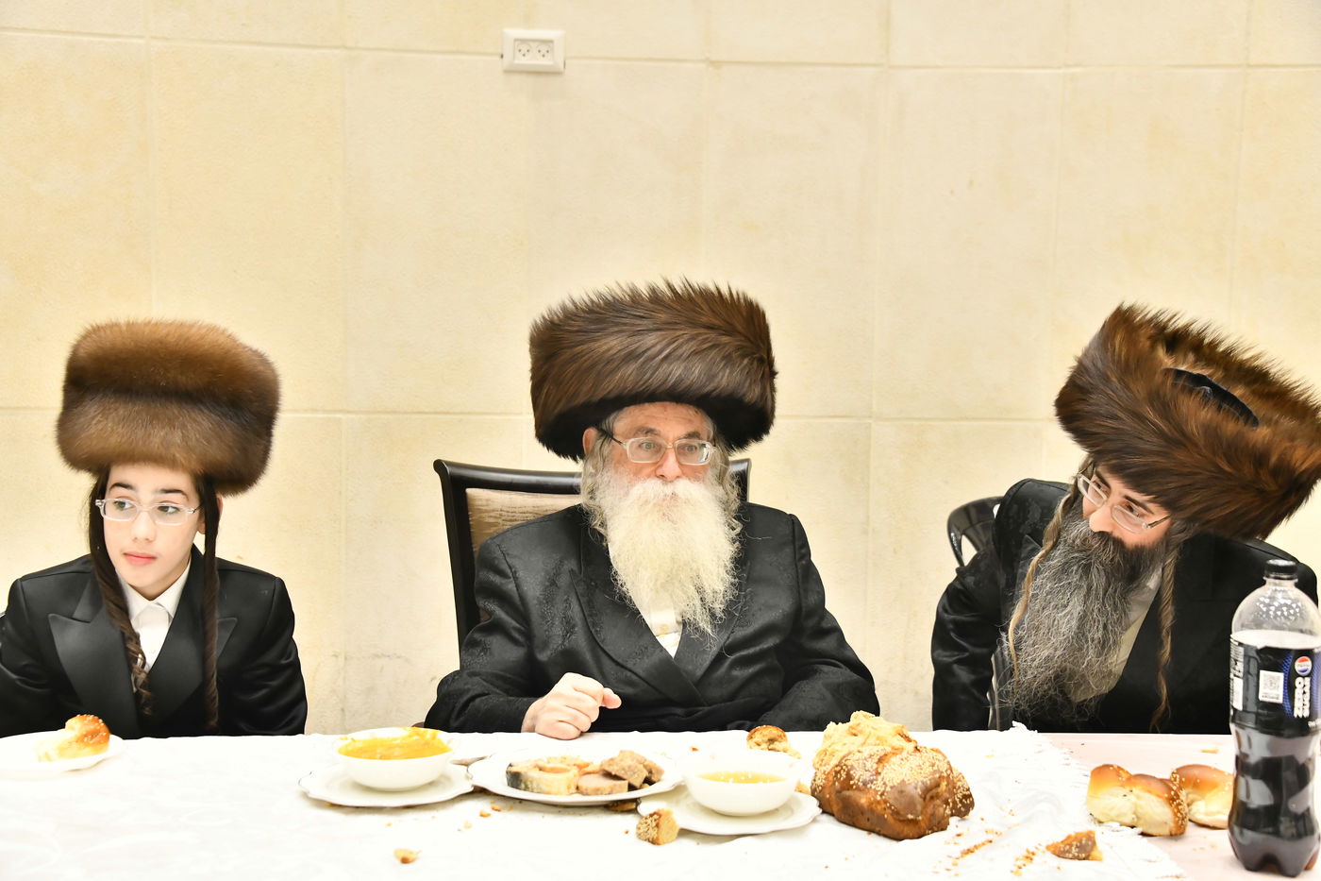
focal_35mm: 56
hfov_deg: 35.6
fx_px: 2055
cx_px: 660
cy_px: 440
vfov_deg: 24.2
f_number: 5.6
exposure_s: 1/200
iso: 2000
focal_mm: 56
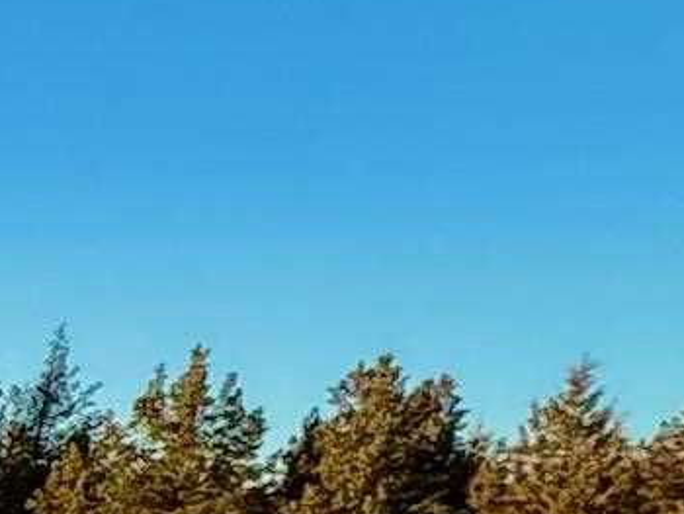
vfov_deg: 13.4
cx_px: -1157
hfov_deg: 12.6
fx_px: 1977
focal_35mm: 100
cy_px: 898
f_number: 2.2
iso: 64
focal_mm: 2.22
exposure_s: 1/1198
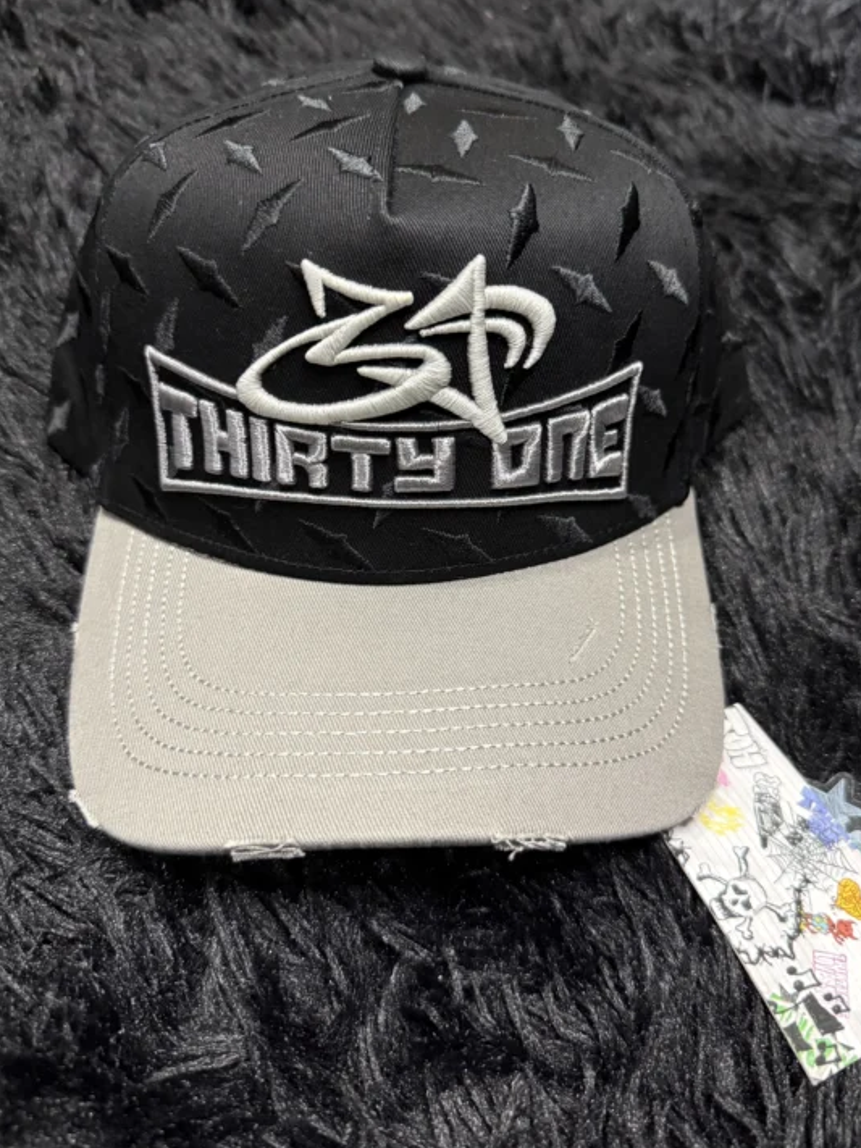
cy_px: 536
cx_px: 451
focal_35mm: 27
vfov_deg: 65.3
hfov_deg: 51.3
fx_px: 896
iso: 800
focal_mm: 6.76
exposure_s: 1/45
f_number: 1.78
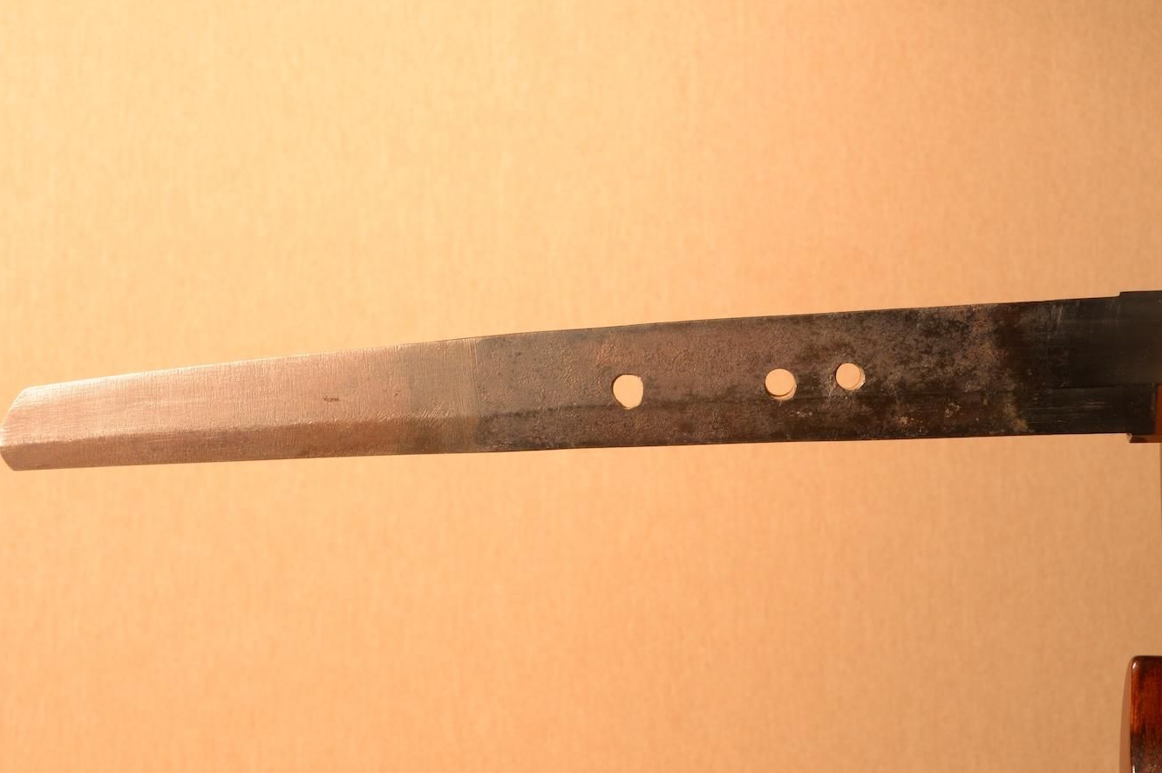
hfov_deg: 31.9
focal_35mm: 63
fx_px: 2032
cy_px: 391
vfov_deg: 21.5
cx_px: 571
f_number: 11
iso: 400
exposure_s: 1/2
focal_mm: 40
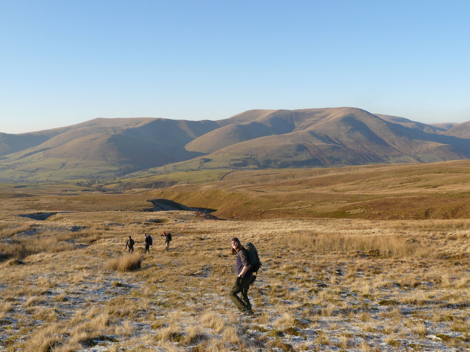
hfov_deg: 51.4
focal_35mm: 36
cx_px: 235
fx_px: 489
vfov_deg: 39.7
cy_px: 176
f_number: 5.6
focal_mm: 6
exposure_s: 1/250
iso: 100
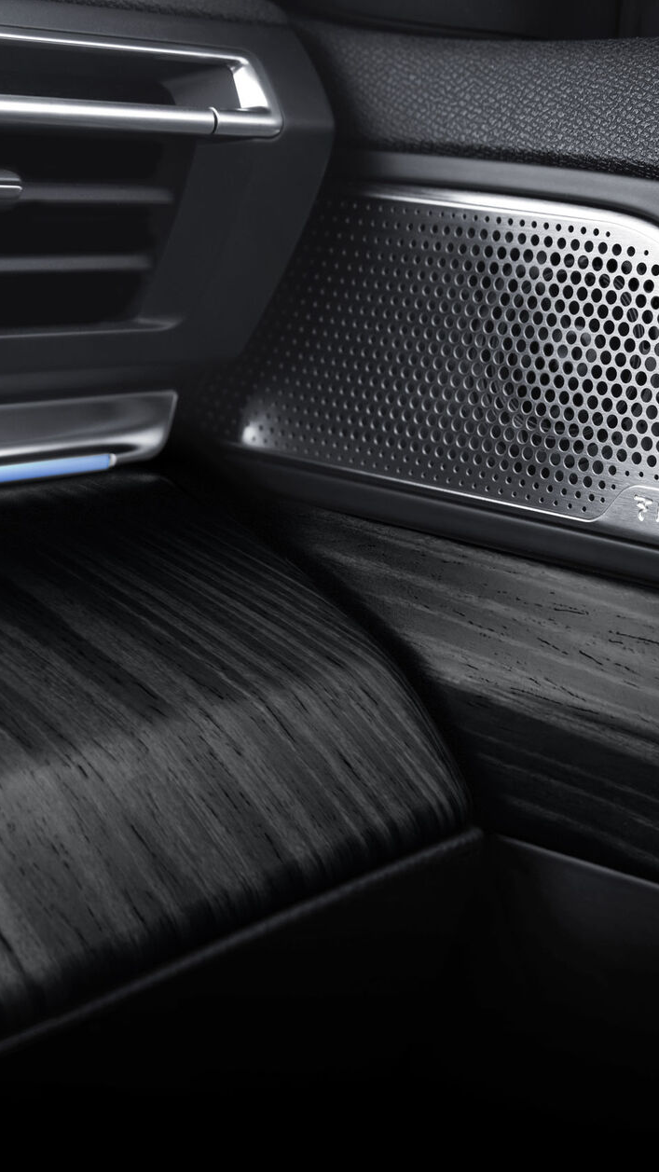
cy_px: 581
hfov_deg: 21.4
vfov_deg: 37.2
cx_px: 339
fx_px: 1740
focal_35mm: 56
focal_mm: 35
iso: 320
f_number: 8
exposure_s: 1/60
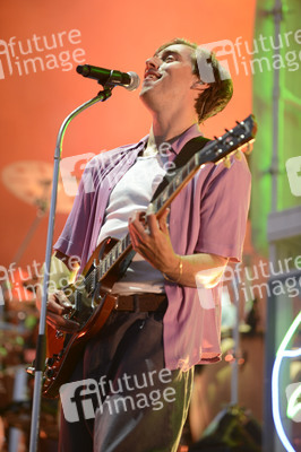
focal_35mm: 160
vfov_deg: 12.8
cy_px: 226
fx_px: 2010
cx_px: 150
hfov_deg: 8.6
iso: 1600
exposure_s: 1/320
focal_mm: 160
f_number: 2.8
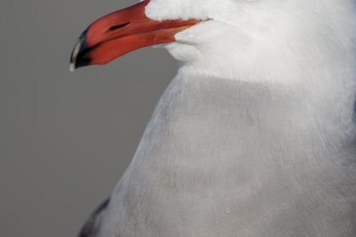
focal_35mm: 968
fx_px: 9566
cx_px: 177
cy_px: 54
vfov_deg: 1.4
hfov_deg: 2.1
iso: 640
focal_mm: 600
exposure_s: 1/2500
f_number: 8
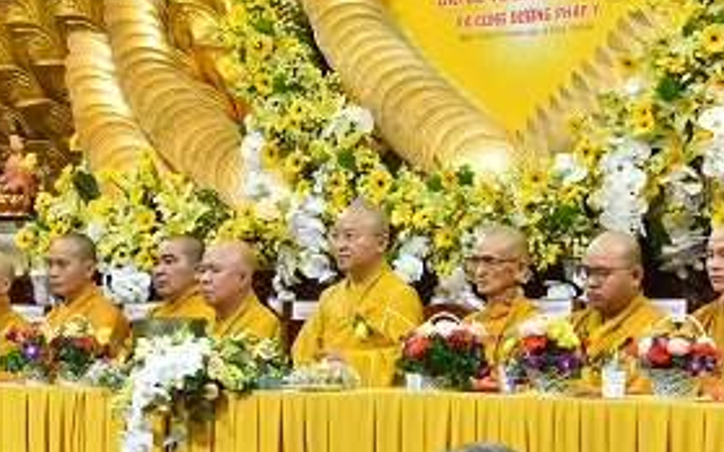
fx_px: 2524
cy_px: 230
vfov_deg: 10.2
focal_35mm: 128
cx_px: 366
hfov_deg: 16.3
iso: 2500
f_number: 5
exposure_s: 1/100
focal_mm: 70
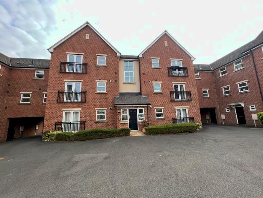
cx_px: 132
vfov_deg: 89.9
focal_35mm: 13
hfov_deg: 106.2
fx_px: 99
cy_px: 99
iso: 32
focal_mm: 1.57
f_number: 1.8
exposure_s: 1/316
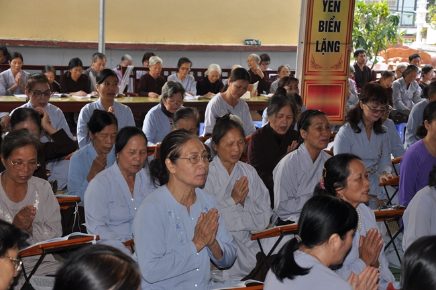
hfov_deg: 26.0
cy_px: 145
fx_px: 944
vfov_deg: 17.5
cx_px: 218
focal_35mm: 78
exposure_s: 1/60
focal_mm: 52
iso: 200
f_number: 5
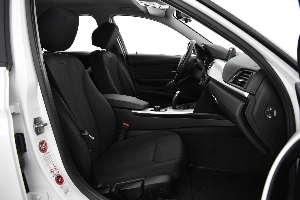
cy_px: 100
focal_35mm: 27
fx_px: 225
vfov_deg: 47.9
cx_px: 150
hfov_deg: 67.4
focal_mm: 18
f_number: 4
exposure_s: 1/60
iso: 3200
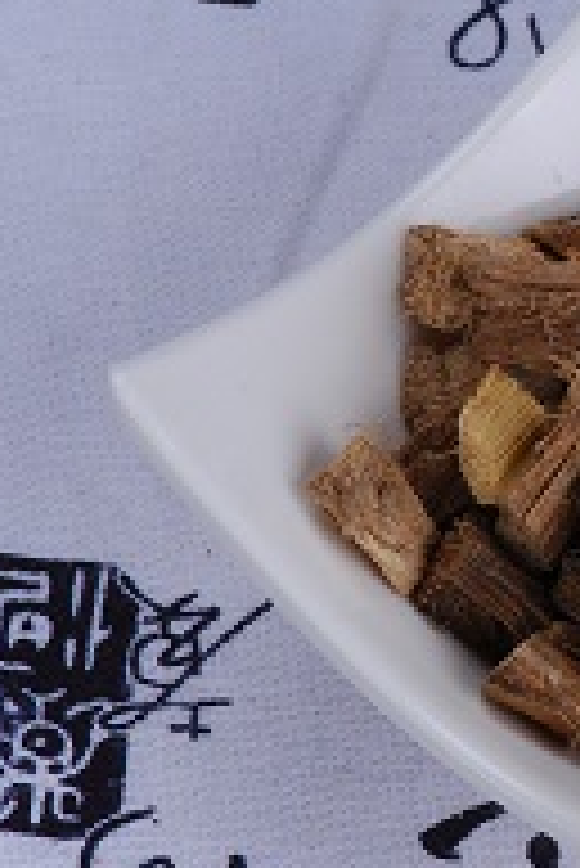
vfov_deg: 6.3
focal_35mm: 326
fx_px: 7864
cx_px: 751
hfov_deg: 4.2
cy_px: 432
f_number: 20
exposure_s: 1/80
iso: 100
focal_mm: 105
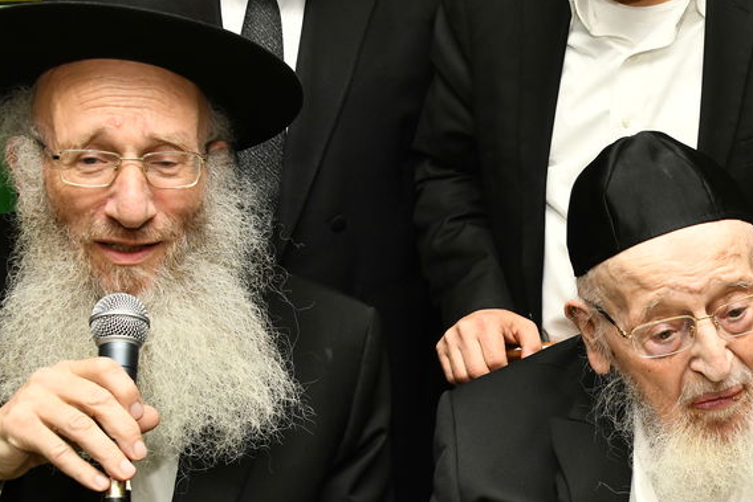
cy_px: 354
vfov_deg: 19.6
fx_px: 1444
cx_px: 721
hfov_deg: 27.8
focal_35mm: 69
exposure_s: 1/250
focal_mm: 28
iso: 640
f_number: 6.3
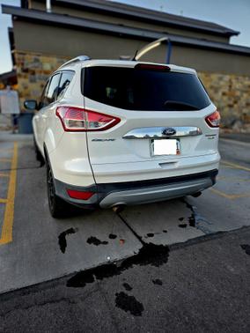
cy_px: 166
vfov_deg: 73.9
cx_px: 125
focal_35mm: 23
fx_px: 221
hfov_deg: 58.9
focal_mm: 5.4
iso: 32
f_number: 1.8
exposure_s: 1/120
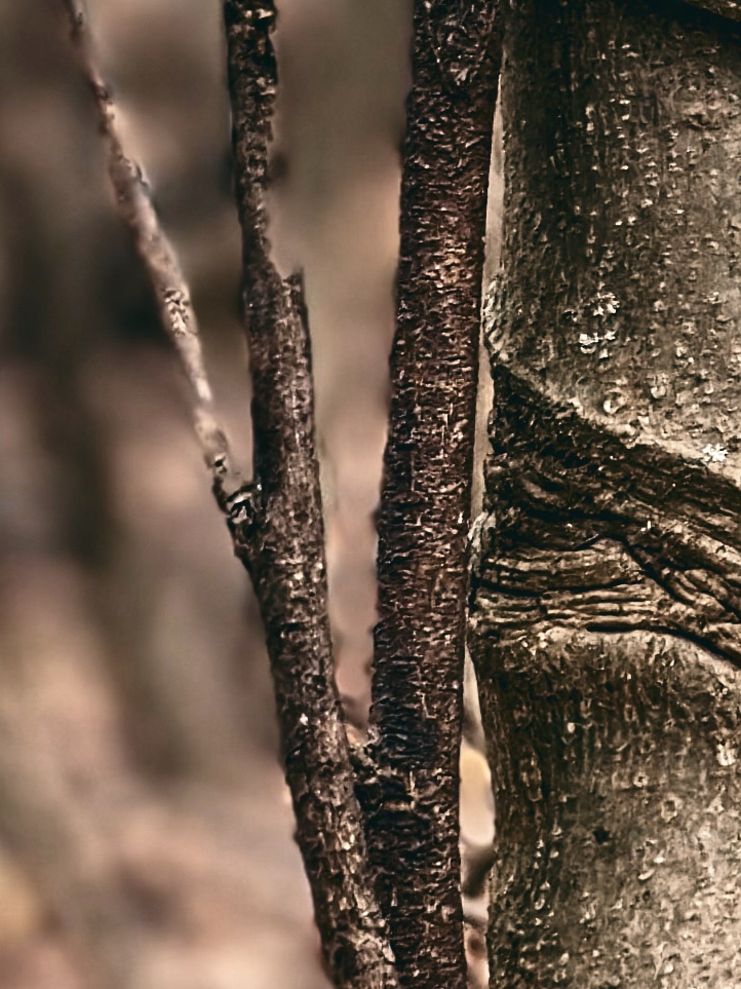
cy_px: 1076
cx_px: 833
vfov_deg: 9.7
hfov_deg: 7.3
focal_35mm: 201
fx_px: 5738
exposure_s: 1/210
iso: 80
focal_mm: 6.86
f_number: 1.8
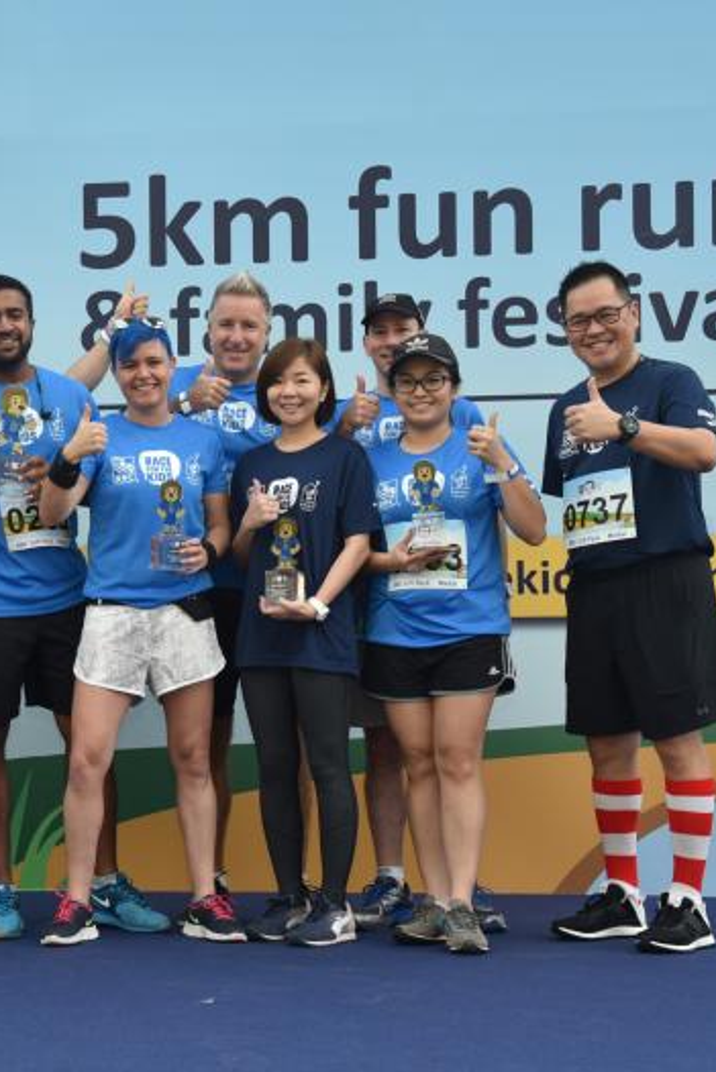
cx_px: 53
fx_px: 2087
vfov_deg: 28.8
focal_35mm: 70
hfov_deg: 19.1
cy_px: 542
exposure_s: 1/125
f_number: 5.6
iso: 1250
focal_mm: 46
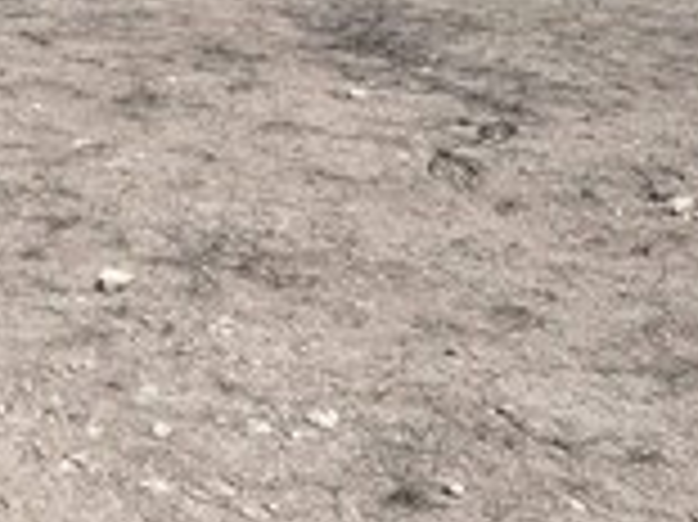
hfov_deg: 17.7
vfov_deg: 15.0
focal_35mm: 95
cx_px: -459
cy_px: -117
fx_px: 1914
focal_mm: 5.4
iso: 25
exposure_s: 1/3512
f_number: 1.8
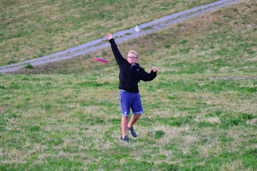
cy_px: 86
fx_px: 1606
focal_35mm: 225
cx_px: 128
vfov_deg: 6.1
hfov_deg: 9.1
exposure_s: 1/800
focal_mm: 150
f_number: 4.2
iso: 900
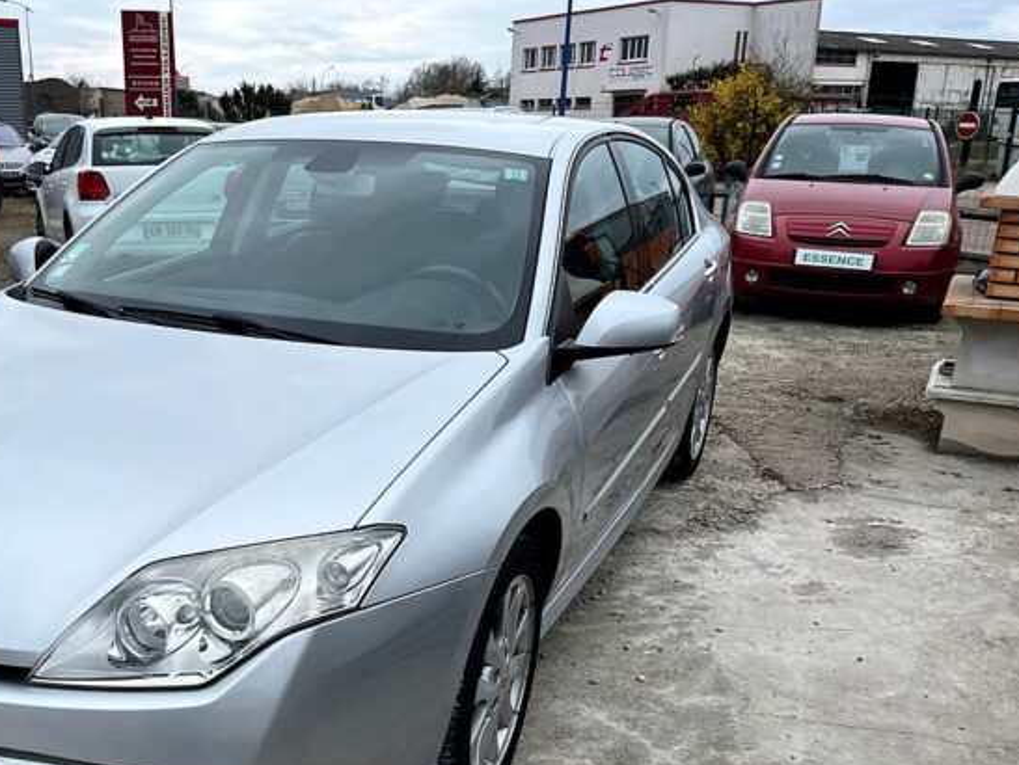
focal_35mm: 38
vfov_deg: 37.1
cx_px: 302
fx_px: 1119
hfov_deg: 47.7
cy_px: 542
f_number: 1.6
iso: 50
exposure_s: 1/1536
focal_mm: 5.1
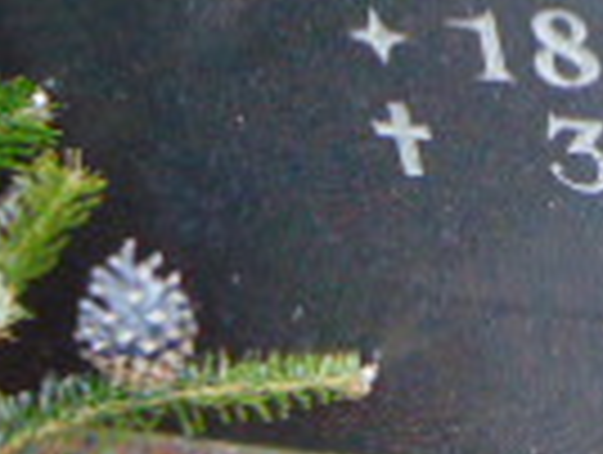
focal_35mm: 238
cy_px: -472
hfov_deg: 8.3
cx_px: 495
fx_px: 4153
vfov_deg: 6.1
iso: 250
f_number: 3.5
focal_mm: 9
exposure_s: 1/40
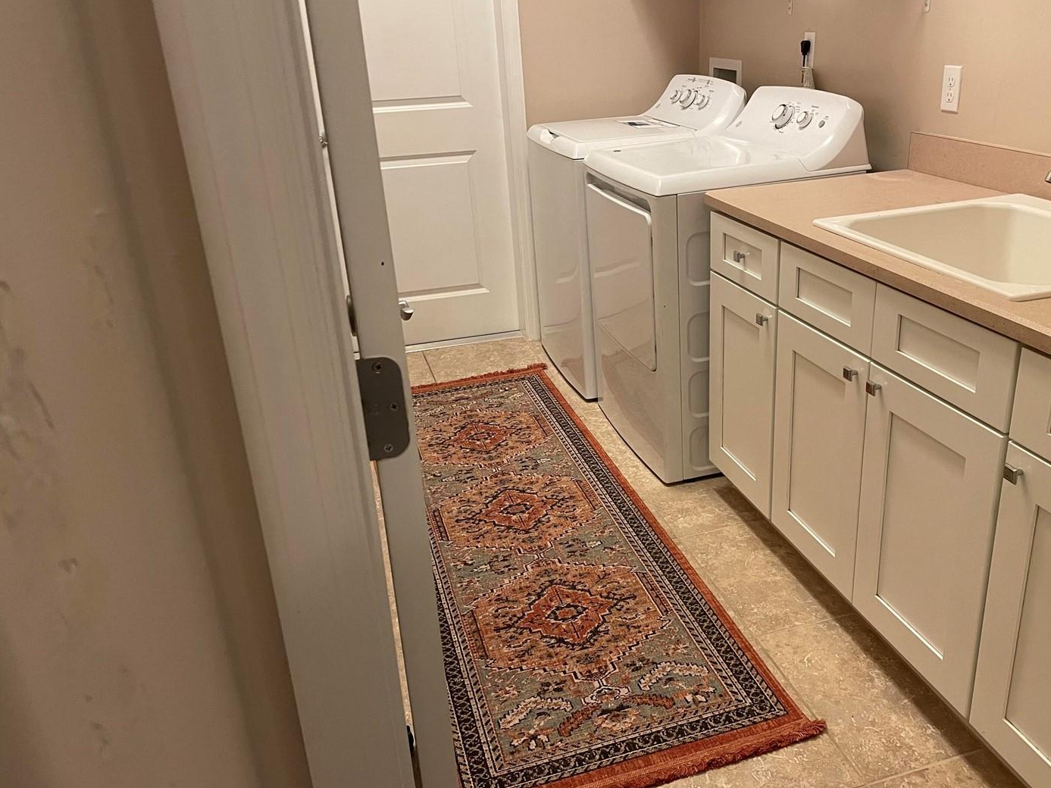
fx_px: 911
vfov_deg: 46.8
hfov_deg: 59.7
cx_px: 603
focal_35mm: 30
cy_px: 386
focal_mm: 4.2
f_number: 1.6
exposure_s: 1/60
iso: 320
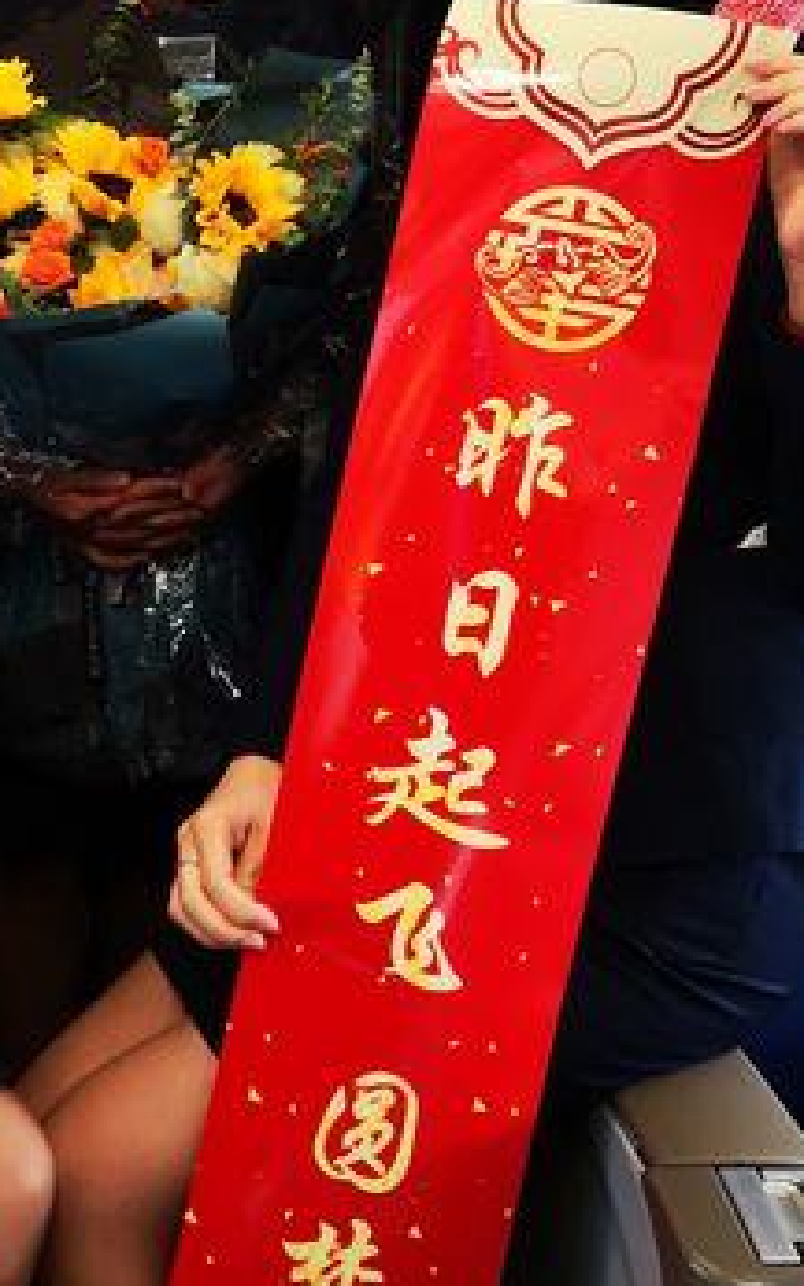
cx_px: 130
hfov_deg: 19.5
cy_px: 319
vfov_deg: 30.5
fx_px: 2313
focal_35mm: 66
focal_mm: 5.58
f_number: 1.8
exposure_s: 1/33.3
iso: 320
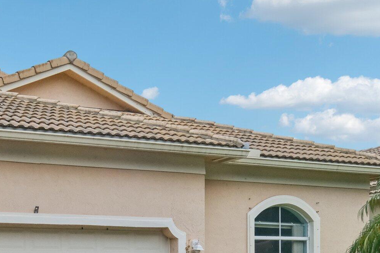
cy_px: 218
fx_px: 654
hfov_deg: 31.2
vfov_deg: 21.5
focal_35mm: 62
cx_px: 51
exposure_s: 1/1500
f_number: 8
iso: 1600
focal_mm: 20
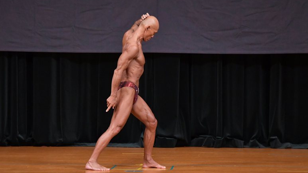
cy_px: 78
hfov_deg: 7.6
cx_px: 154
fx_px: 2320
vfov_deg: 4.3
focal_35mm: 284
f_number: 5.6
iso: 5000
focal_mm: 180
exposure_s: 1/400
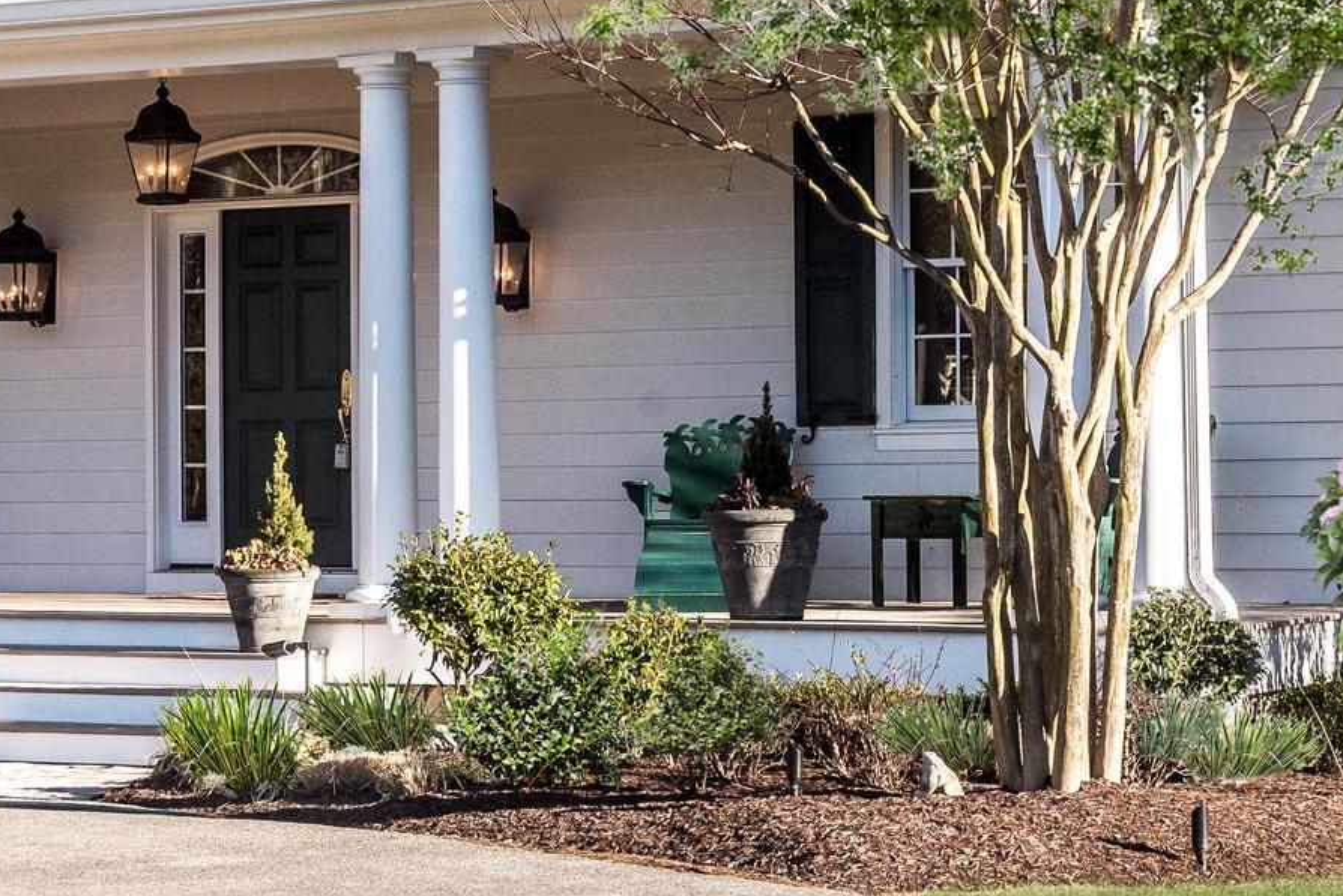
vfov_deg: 12.4
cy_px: 266
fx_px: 4105
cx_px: 466
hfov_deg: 18.5
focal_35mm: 110
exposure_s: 1/2000
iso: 500
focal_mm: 48
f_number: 9
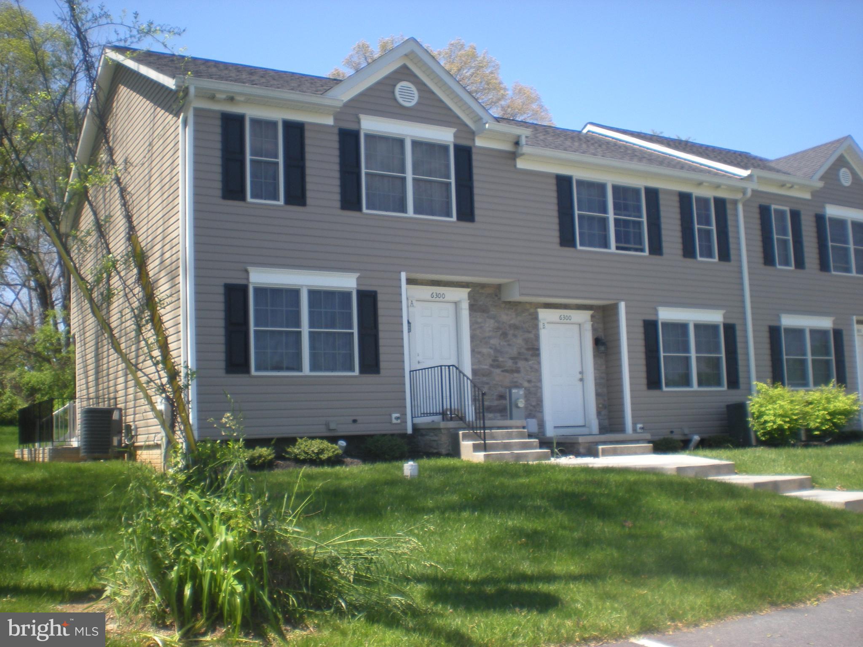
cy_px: 324
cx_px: 432
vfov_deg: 37.7
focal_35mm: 38
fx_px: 947
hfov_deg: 49.0
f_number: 4.6
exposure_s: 1/203
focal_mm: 6.3
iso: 64
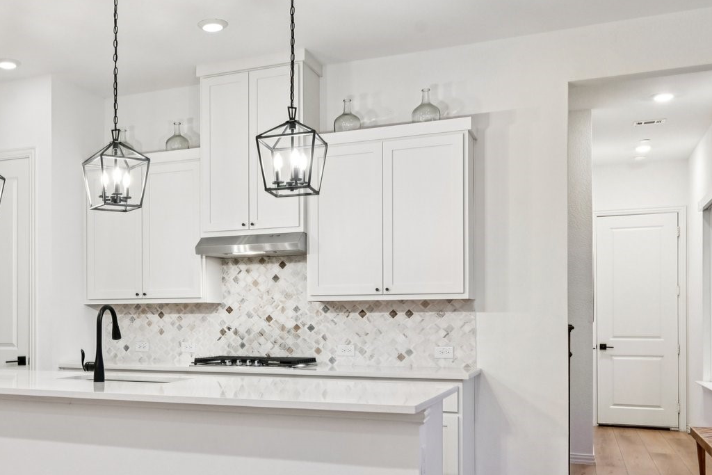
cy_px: 311
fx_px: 791
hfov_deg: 46.6
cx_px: 175
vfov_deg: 33.2
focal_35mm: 40
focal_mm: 20
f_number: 8
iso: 400
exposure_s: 1/13
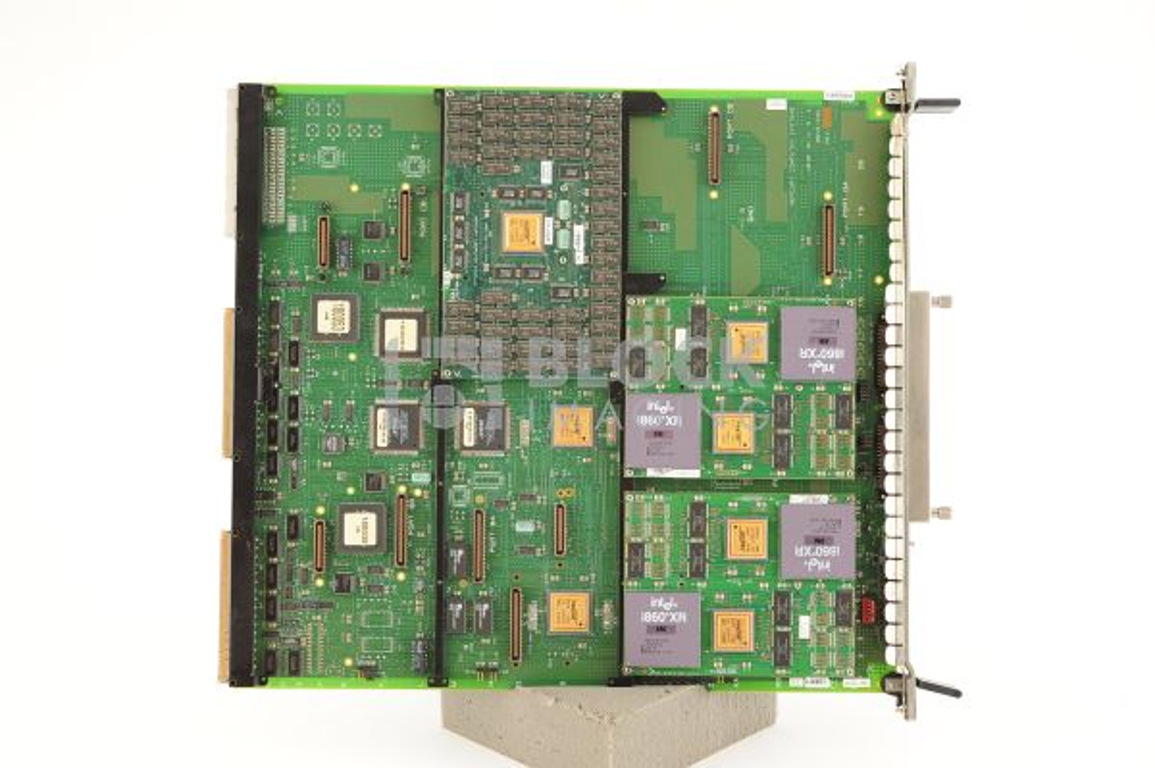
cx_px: 578
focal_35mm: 50
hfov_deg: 39.6
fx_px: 1603
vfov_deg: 26.9
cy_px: 384
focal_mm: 50
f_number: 8
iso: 1600
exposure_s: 1/125
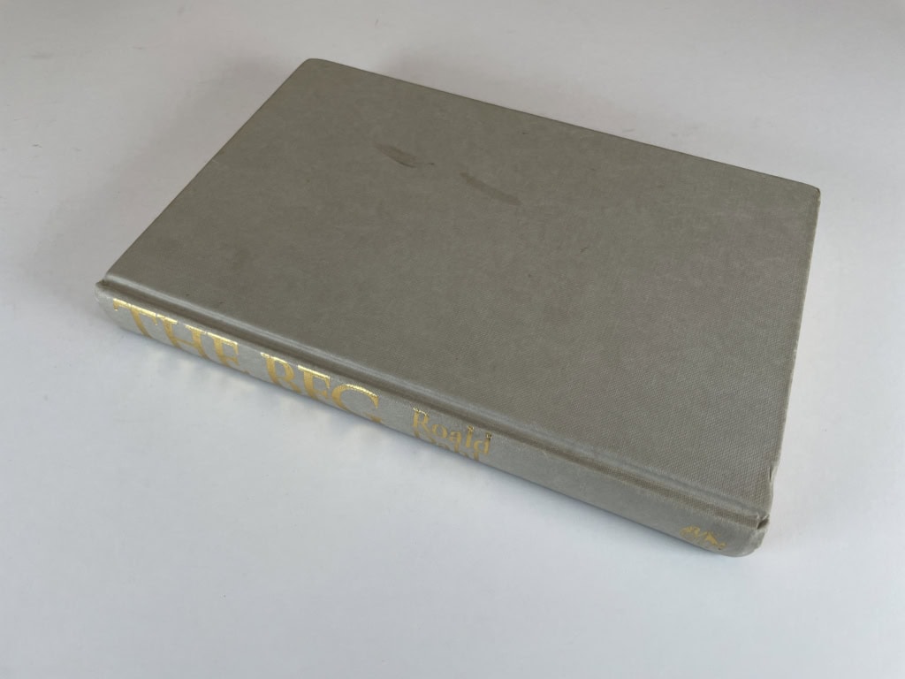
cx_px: 452
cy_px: 340
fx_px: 680
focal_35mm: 26
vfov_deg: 53.1
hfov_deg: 67.3
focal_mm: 4.2
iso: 32
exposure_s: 1/120
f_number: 1.6
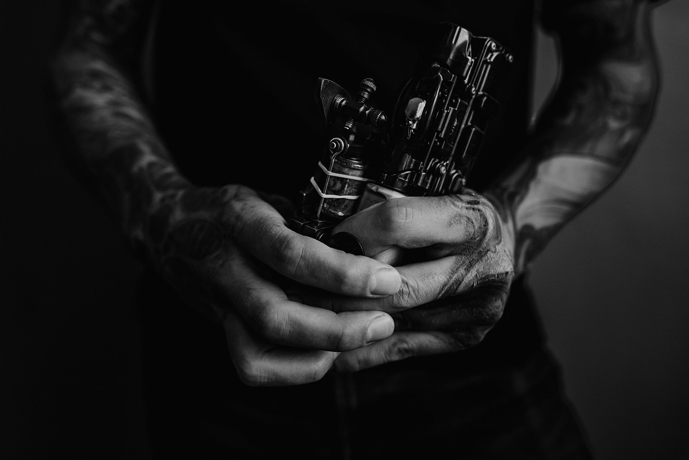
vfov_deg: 37.9
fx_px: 670
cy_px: 230
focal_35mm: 35
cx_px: 344
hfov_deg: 54.4
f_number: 3.5
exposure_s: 1/250
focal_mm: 35
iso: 320
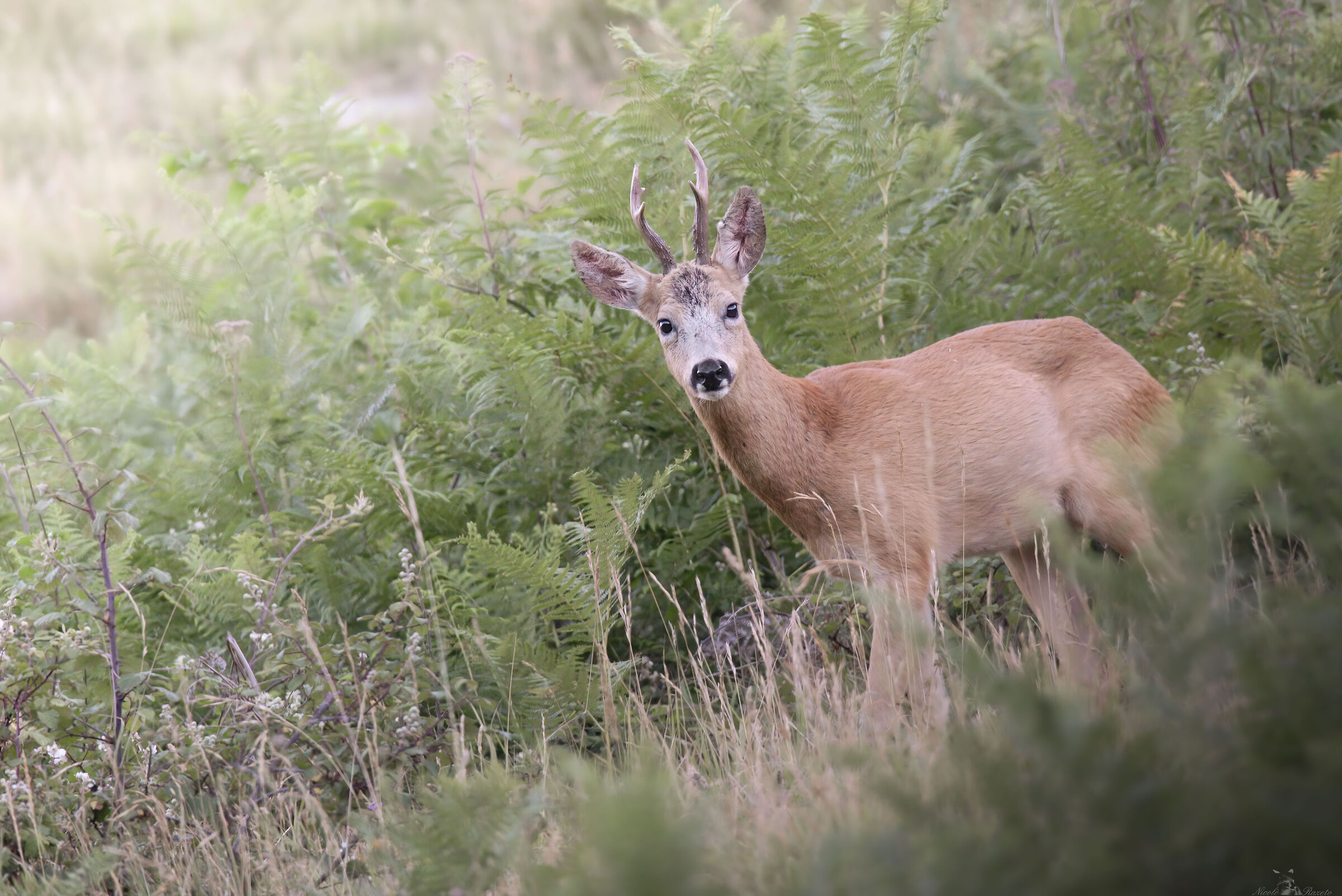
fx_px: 22374
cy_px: 448
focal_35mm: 600
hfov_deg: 3.4
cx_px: 671
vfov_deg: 2.3
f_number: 7.1
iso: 4000
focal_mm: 600
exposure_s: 1/125
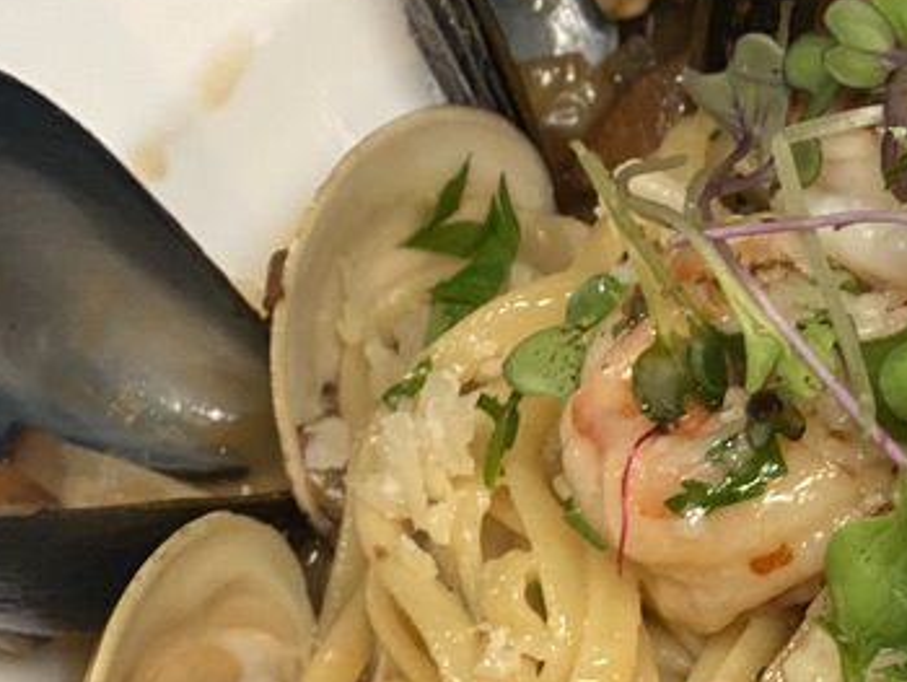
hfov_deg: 12.7
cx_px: 1057
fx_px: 3985
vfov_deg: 9.7
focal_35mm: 152
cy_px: 583
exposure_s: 1/40
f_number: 2
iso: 100
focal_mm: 6
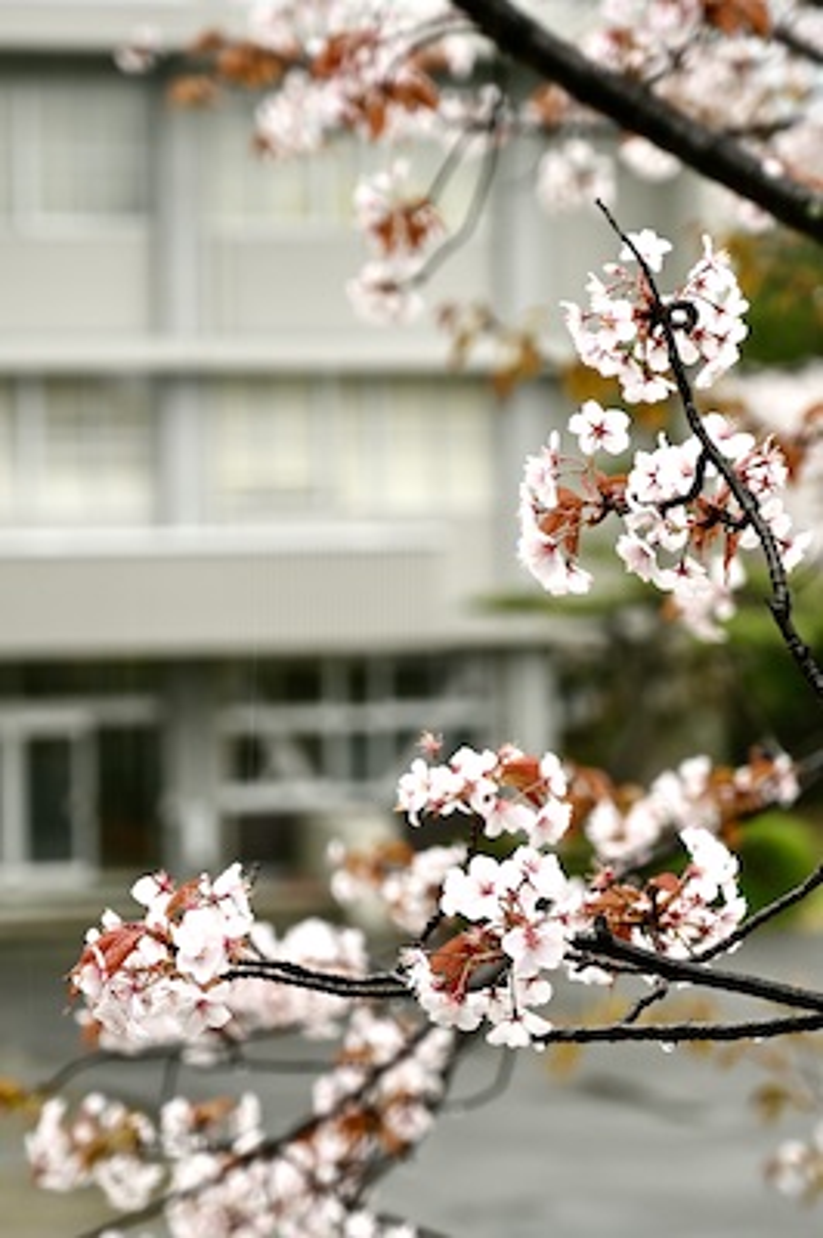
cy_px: 619
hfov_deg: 19.4
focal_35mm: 70
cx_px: 412
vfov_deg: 28.9
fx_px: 2404
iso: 140
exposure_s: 1/80
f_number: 4
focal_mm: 70
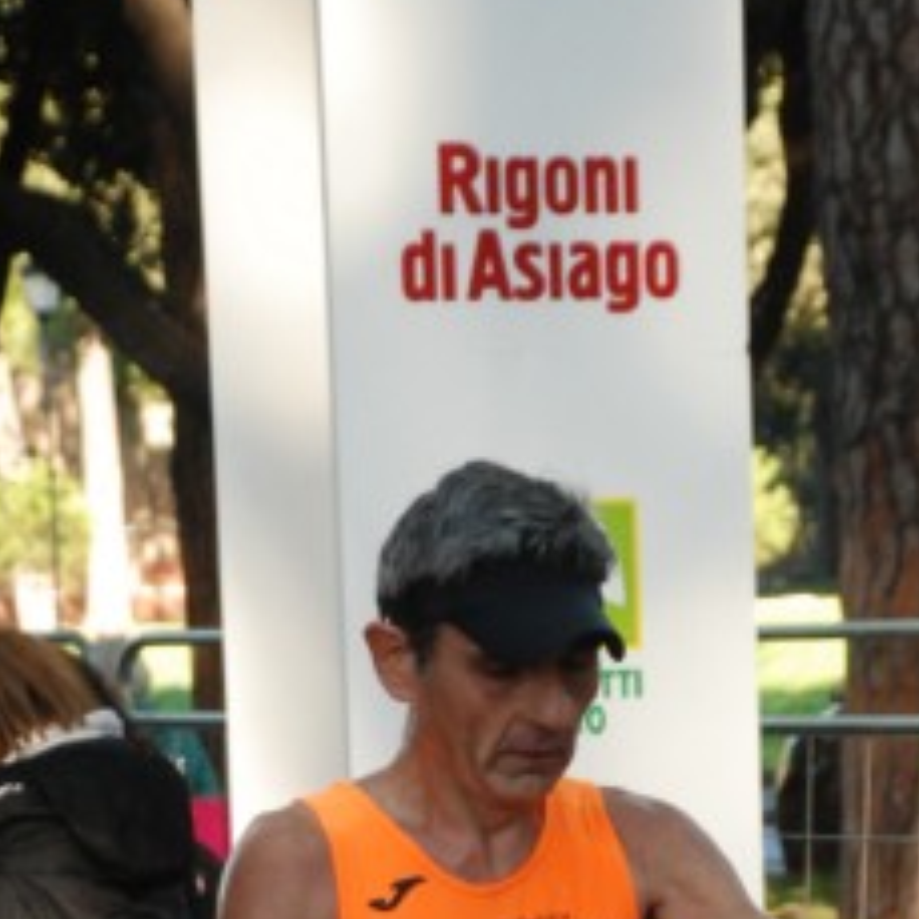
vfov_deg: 7.4
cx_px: 600
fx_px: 7028
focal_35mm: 234
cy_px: 1148
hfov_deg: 7.5
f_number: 5.6
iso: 1000
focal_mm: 70
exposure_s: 1/400
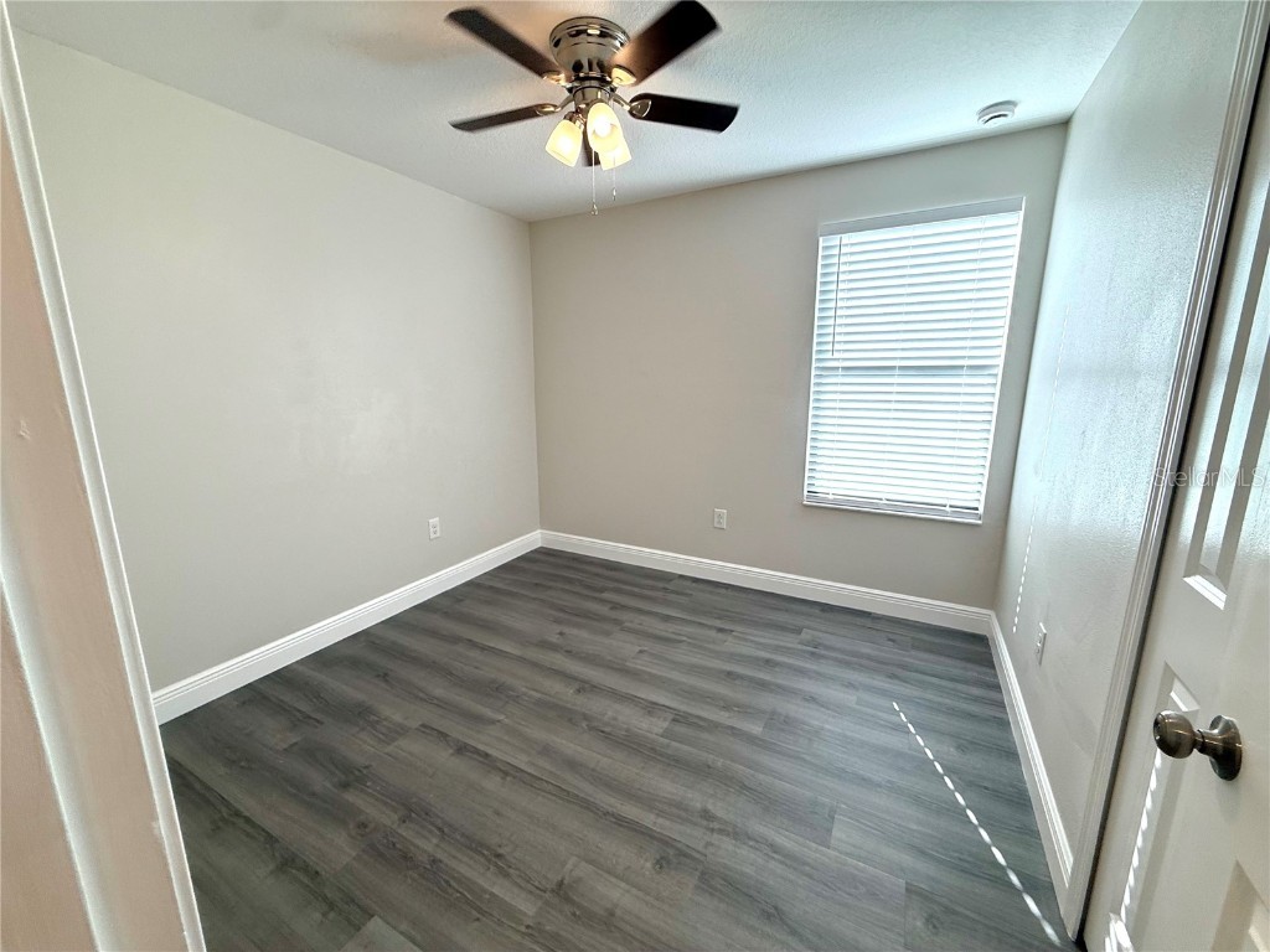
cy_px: 476
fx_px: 514
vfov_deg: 85.7
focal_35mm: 14
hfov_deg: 102.1
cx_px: 635
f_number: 2.2
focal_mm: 2.22
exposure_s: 1/123
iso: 64
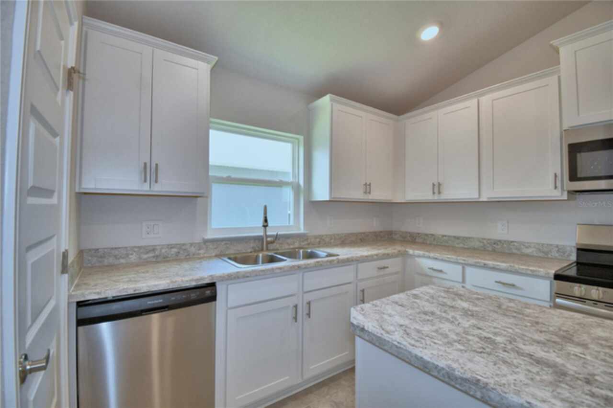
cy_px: 204
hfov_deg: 100.4
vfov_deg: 77.3
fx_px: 255
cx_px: 306
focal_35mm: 15
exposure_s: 1/50
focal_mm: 10
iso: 200
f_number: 4.5
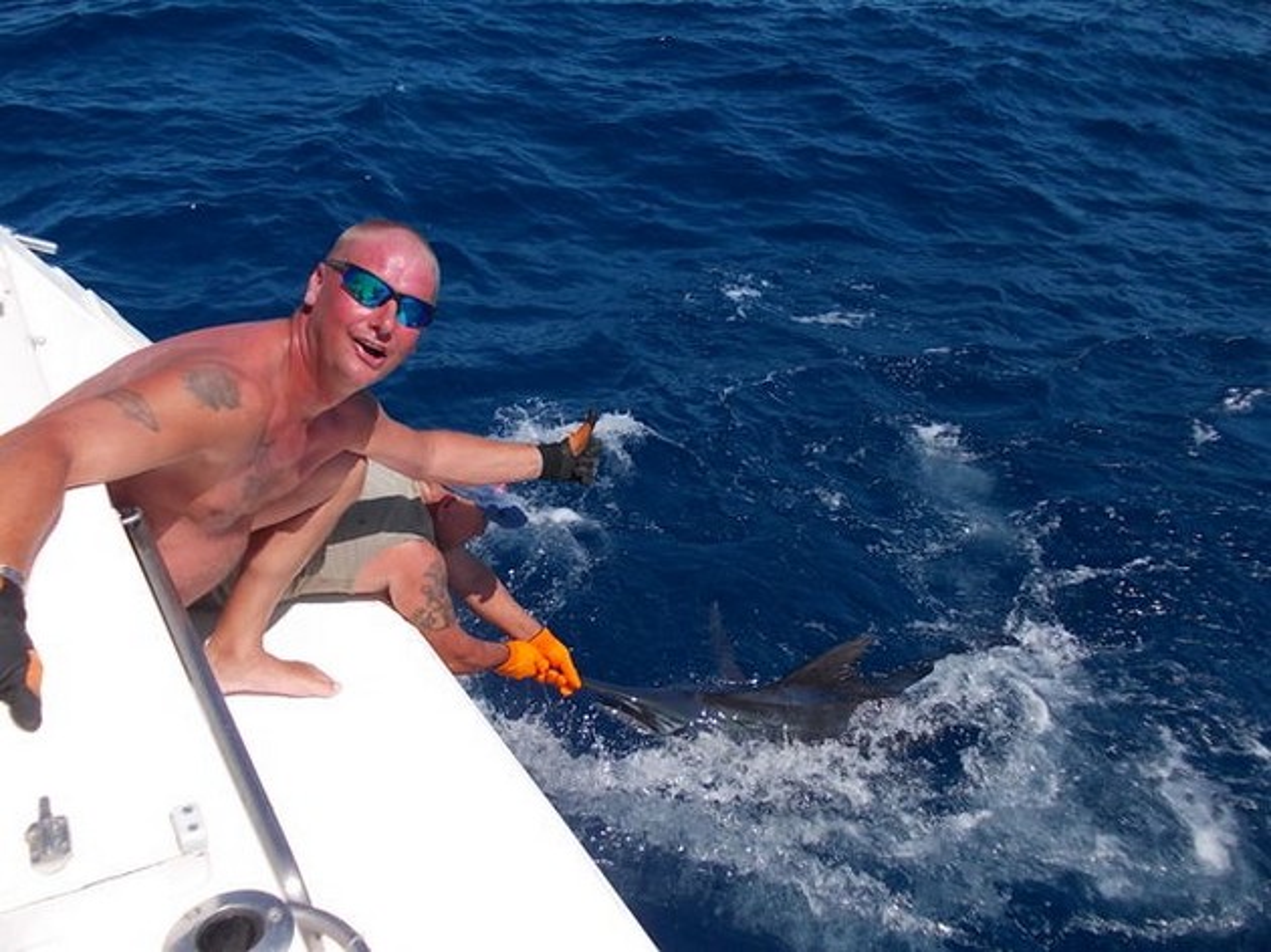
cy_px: 476
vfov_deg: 49.7
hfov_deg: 63.5
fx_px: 1028
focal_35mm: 28
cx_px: 636
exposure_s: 1/400
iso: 80
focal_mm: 4
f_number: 5.4
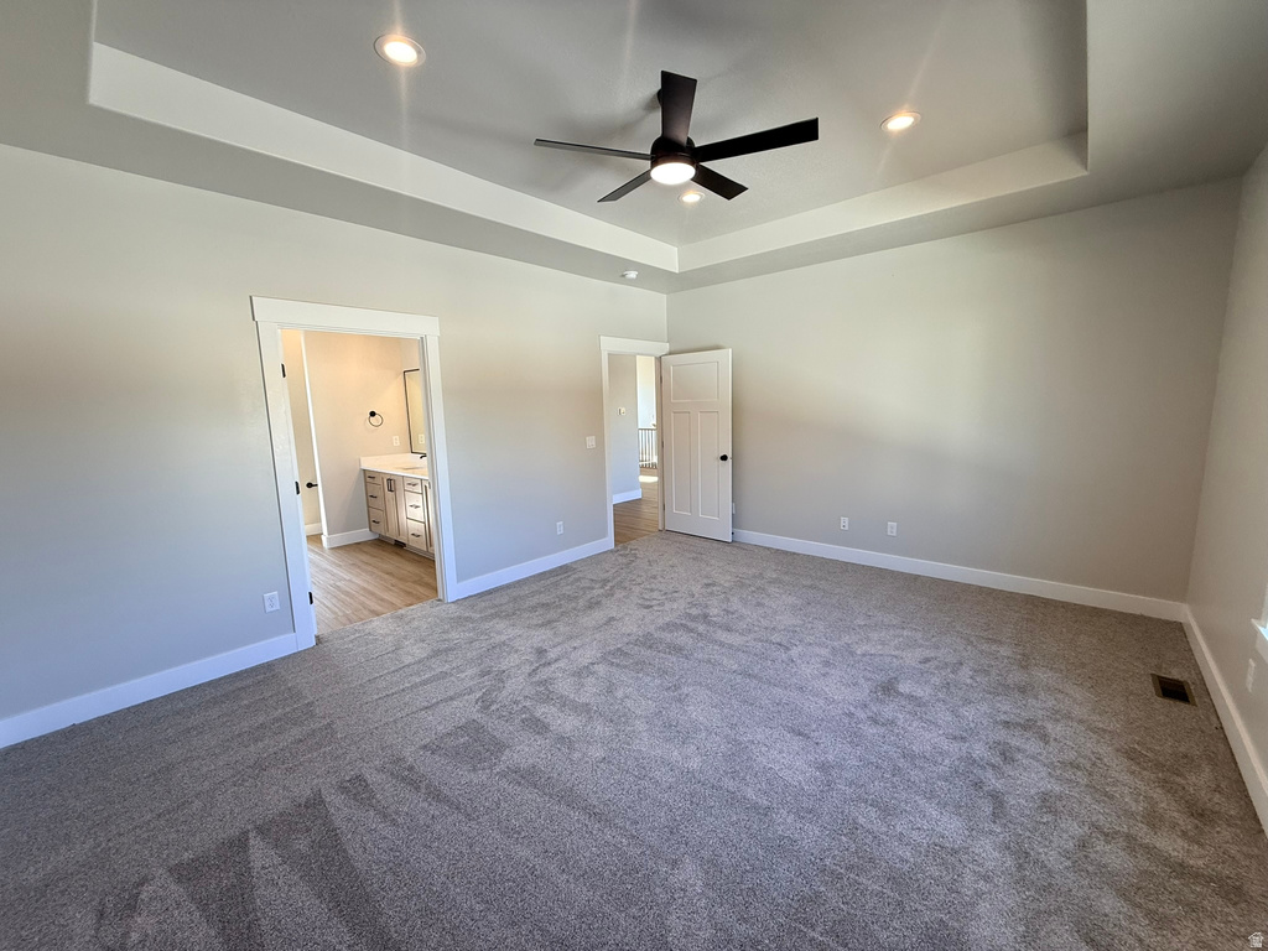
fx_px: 513
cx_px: 634
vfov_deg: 85.7
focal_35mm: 14
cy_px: 476
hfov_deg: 102.1
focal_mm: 2.22
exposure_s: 1/120
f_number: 2.2
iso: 100
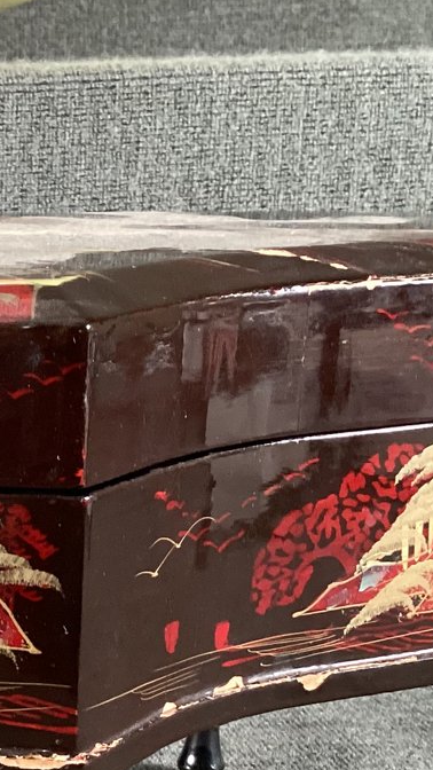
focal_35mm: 76
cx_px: -224
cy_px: 573
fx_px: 1551
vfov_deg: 27.5
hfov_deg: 14.7
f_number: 2.4
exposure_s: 1/60
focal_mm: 3.3
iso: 250
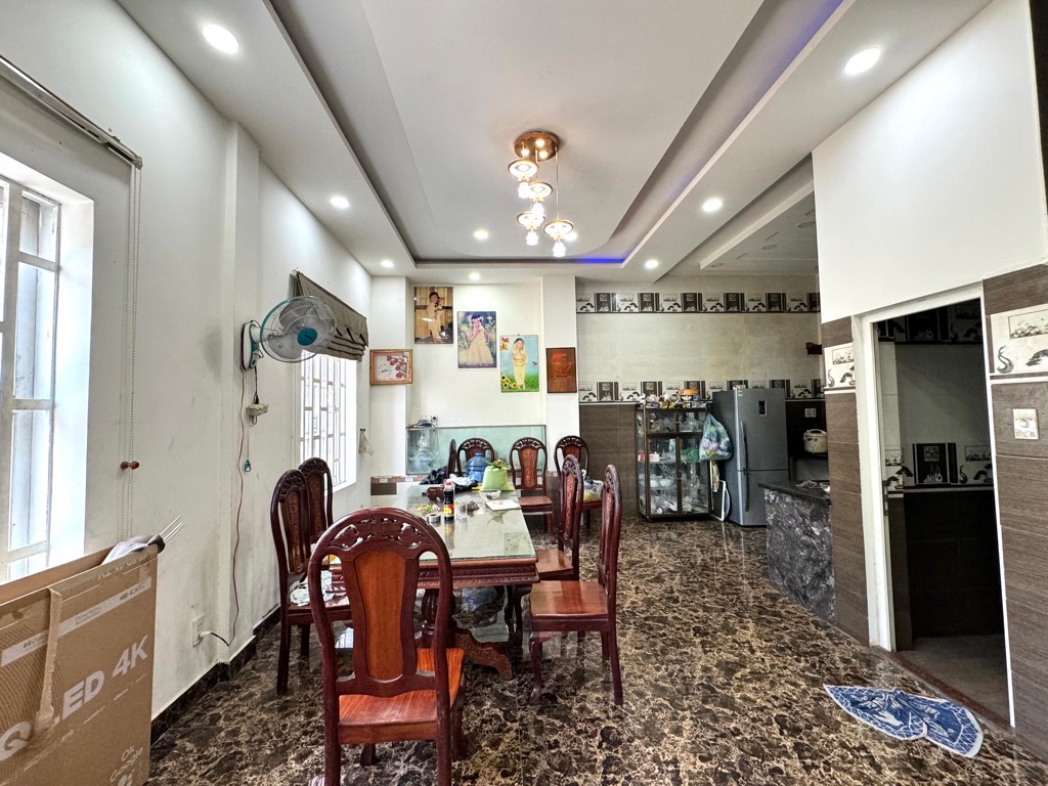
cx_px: 524
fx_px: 424
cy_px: 393
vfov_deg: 85.7
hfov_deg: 102.1
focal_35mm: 14
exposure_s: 1/100
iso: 250
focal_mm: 2.22
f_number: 2.2
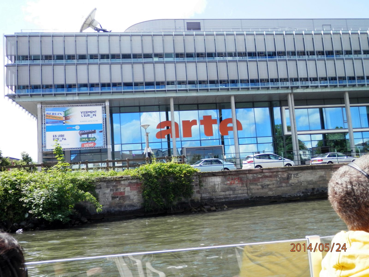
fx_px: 352
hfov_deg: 55.4
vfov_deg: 42.9
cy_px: 138
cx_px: 184
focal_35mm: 33
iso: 80
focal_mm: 6
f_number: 3.4
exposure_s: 1/400
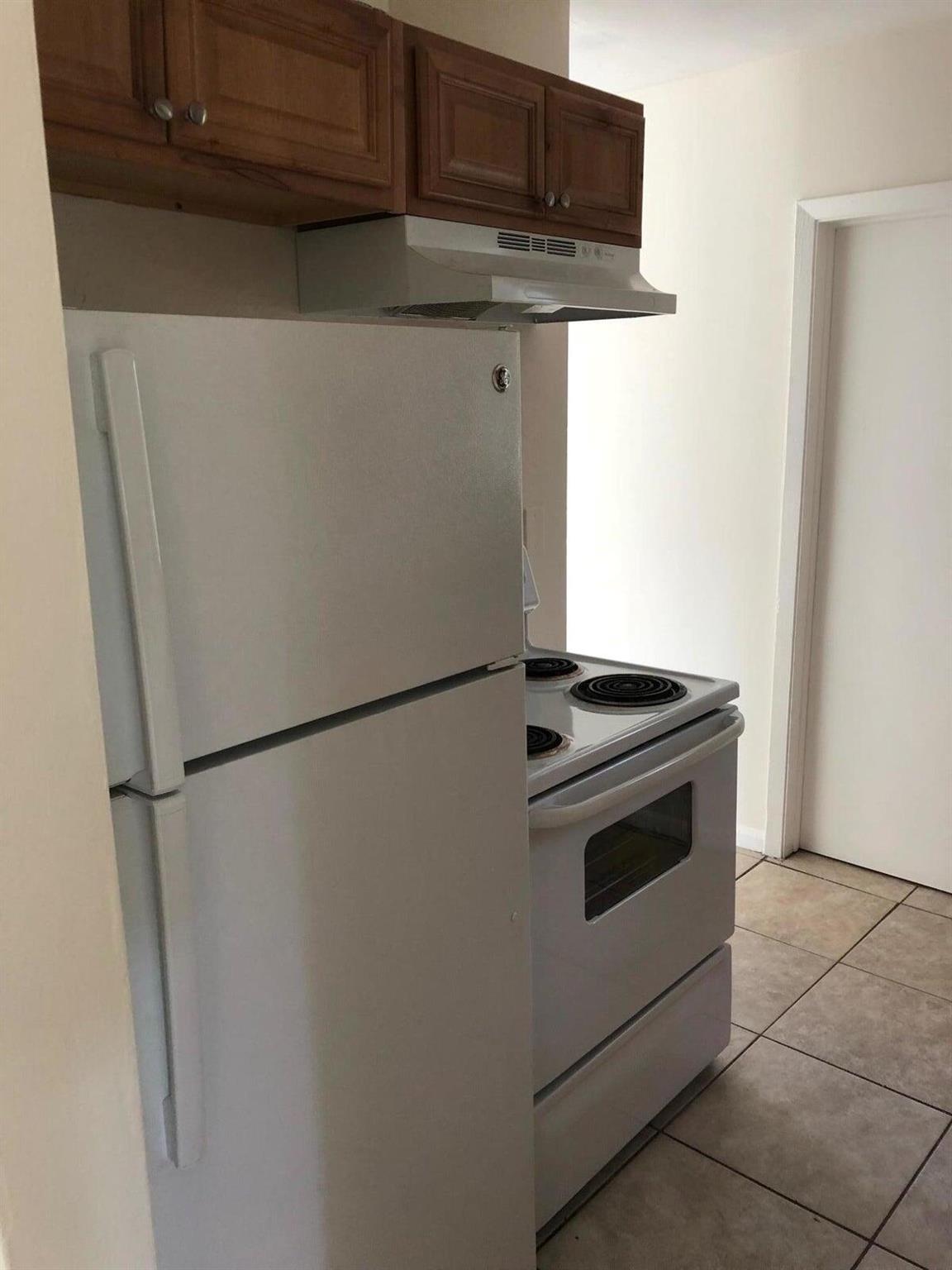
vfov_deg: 63.4
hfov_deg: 49.7
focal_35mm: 28
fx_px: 1027
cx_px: 476
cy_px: 635
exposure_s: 1/30
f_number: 1.8
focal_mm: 4
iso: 40
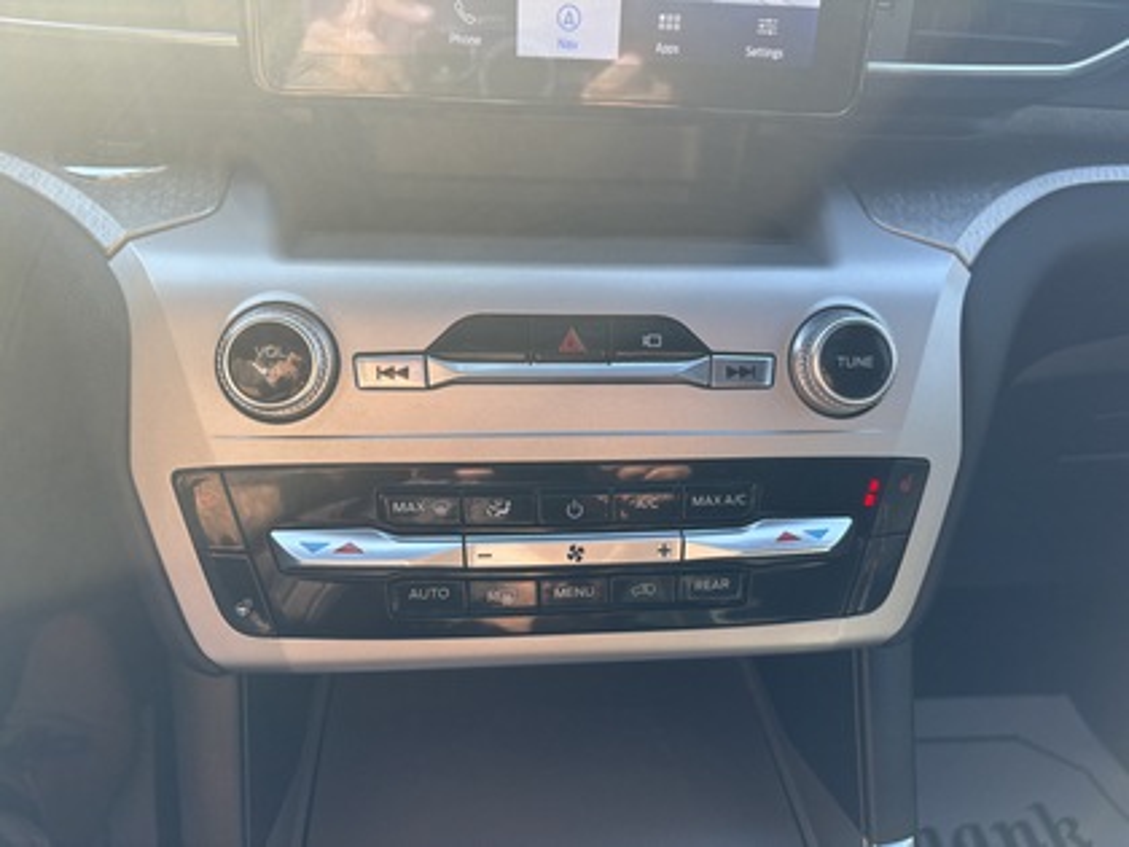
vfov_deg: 53.1
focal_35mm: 26
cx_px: 564
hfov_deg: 67.3
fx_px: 848
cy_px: 424
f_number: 1.6
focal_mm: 5.96
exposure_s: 1/207
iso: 50
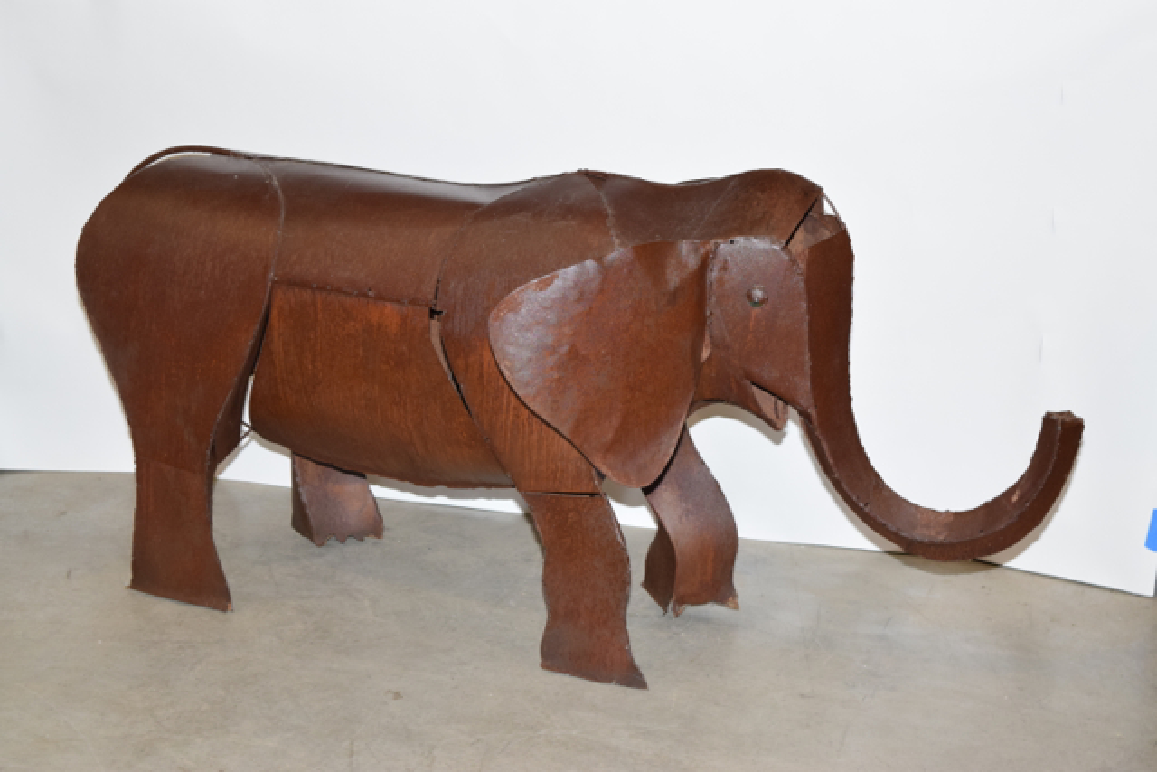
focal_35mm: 72
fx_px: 2314
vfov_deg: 18.9
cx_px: 578
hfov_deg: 28.1
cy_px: 386
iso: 800
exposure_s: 1/125
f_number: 5.6
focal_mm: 48
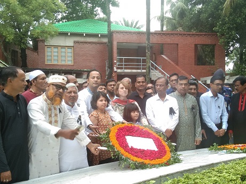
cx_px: 123
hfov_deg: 38.2
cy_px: 92
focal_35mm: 50
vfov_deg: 29.1
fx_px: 355
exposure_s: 1/50
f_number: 2.2
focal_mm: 5.99
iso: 79
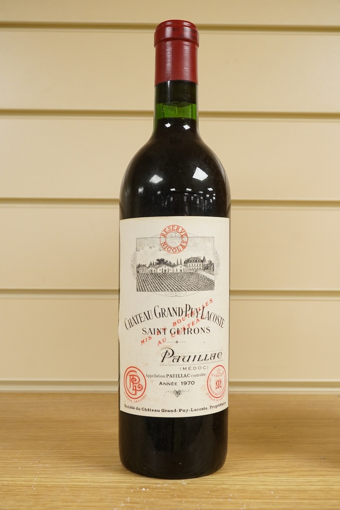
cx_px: 170
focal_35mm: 45
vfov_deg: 43.6
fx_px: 637
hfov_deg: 29.9
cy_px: 255
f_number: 10
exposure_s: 1/125
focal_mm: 30
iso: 2000
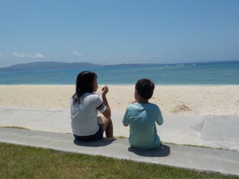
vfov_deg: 46.8
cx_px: 120
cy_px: 90
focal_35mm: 30
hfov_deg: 60.0
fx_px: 207
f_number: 6.6
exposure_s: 1/800
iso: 125
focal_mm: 4.1
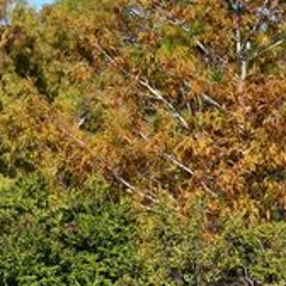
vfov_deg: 5.8
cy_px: 301
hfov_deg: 5.8
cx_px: 286
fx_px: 2795
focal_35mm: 299
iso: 100
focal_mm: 46
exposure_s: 1/250
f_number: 8
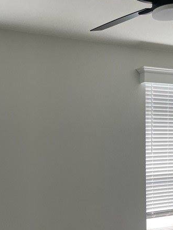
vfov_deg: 30.1
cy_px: 227
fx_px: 400
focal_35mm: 60
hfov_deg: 24.3
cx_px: 63
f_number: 1.6
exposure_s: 1/120
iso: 80
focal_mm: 4.2
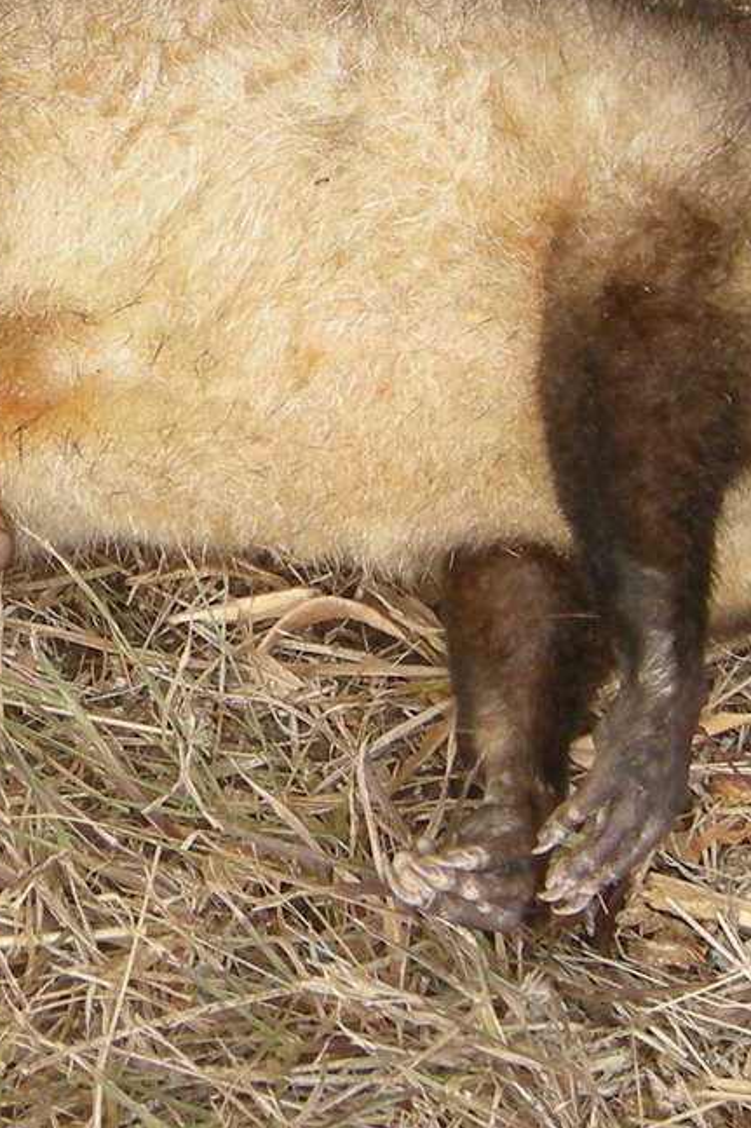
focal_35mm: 135
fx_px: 4226
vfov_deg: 15.2
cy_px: 411
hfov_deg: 10.0
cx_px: -82
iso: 64
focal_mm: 7.5
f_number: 4.3
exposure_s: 1/126
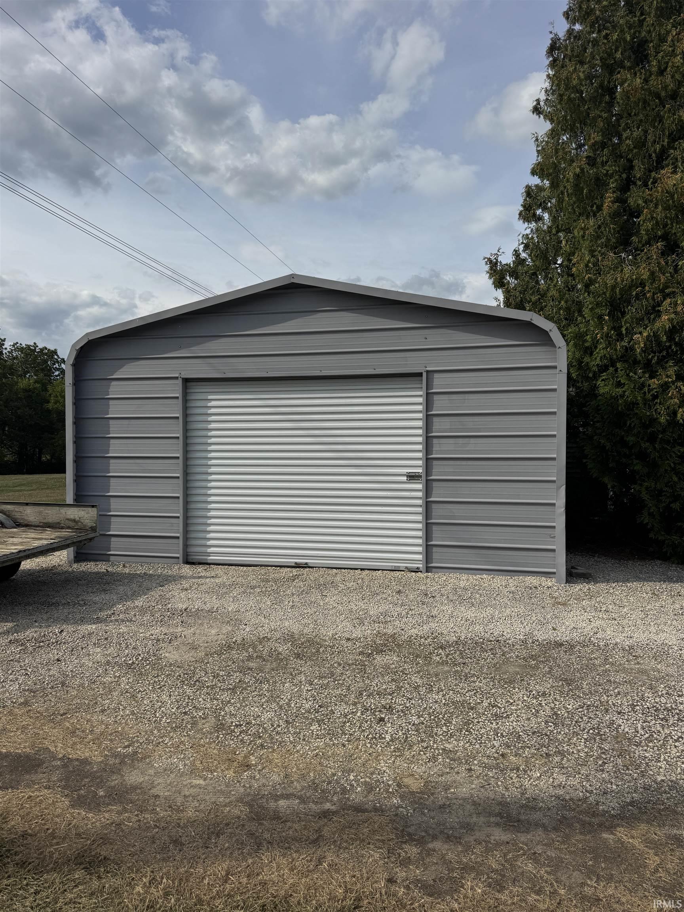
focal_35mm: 24
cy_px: 456
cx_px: 342
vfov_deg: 71.6
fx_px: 632
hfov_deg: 56.8
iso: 80
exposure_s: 1/7937
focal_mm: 6.76
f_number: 1.78
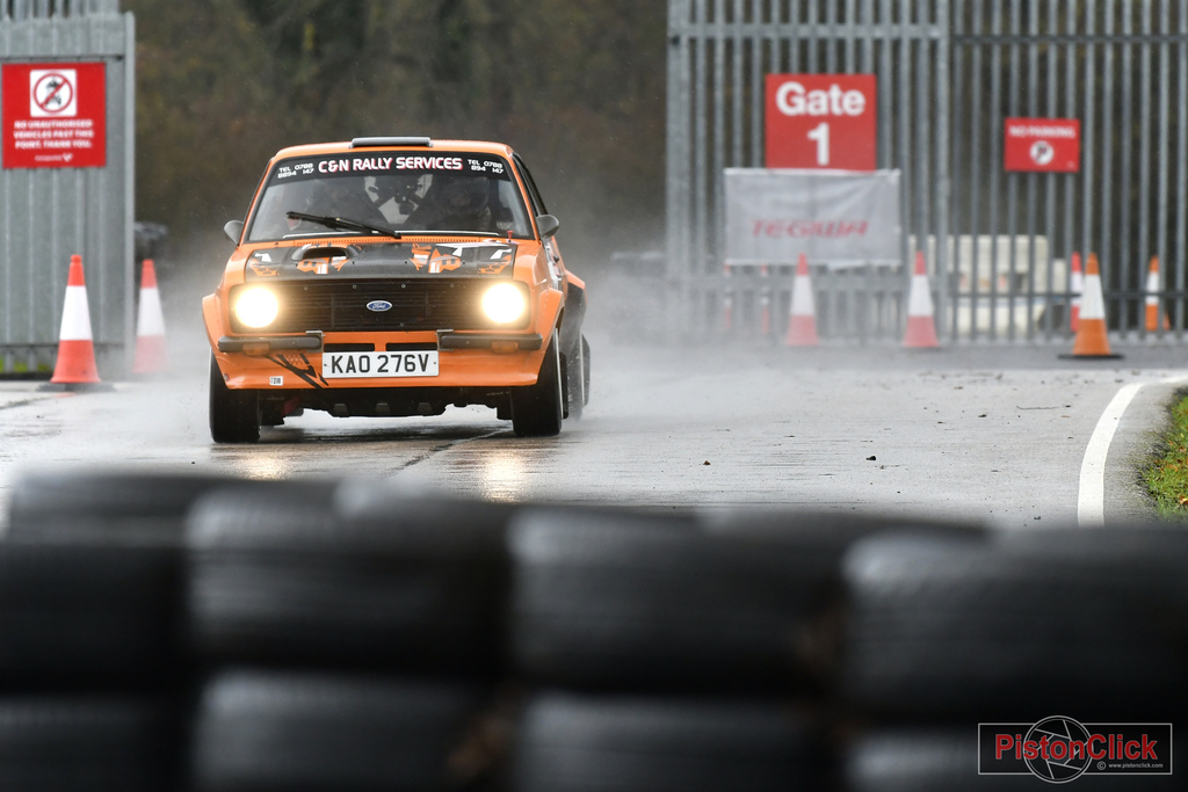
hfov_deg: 6.9
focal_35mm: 300
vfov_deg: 4.6
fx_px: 9901
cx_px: 594
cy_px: 396
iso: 900
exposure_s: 1/500
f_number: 3.2
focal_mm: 200
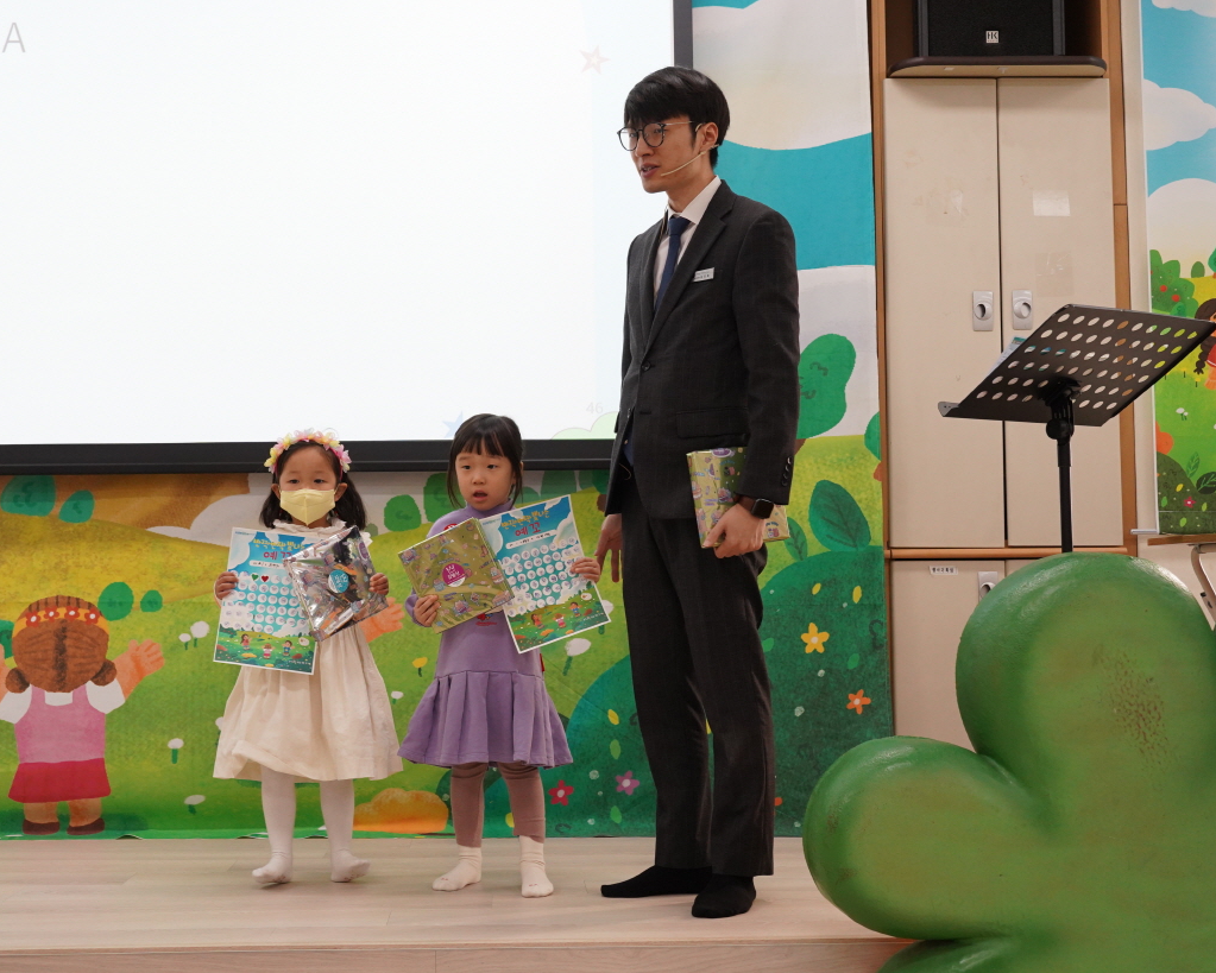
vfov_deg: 32.1
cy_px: 483
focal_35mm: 47
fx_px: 1692
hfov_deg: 39.5
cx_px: 536
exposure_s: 1/200
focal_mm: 41
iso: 2500
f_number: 5.6
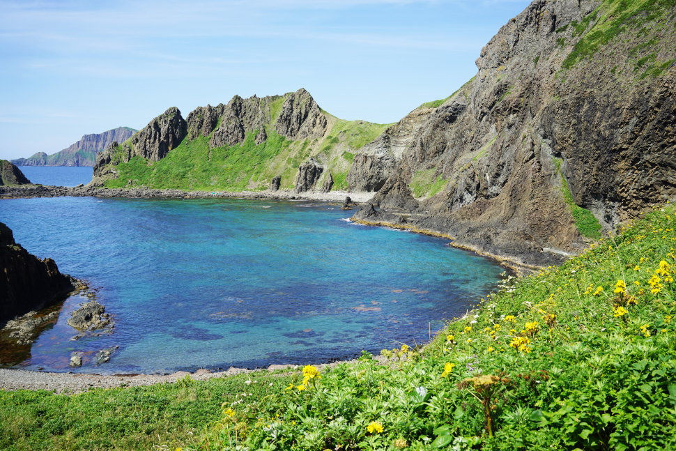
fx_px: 657
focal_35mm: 35
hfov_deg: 54.4
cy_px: 226
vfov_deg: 37.9
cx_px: 338
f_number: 8
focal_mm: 35
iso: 100
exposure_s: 1/320
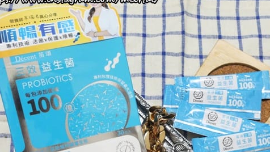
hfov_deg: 35.8
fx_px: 415
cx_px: 169
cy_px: 135
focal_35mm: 58
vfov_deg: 20.4
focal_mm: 19
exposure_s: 1/60
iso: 3200
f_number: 6.3
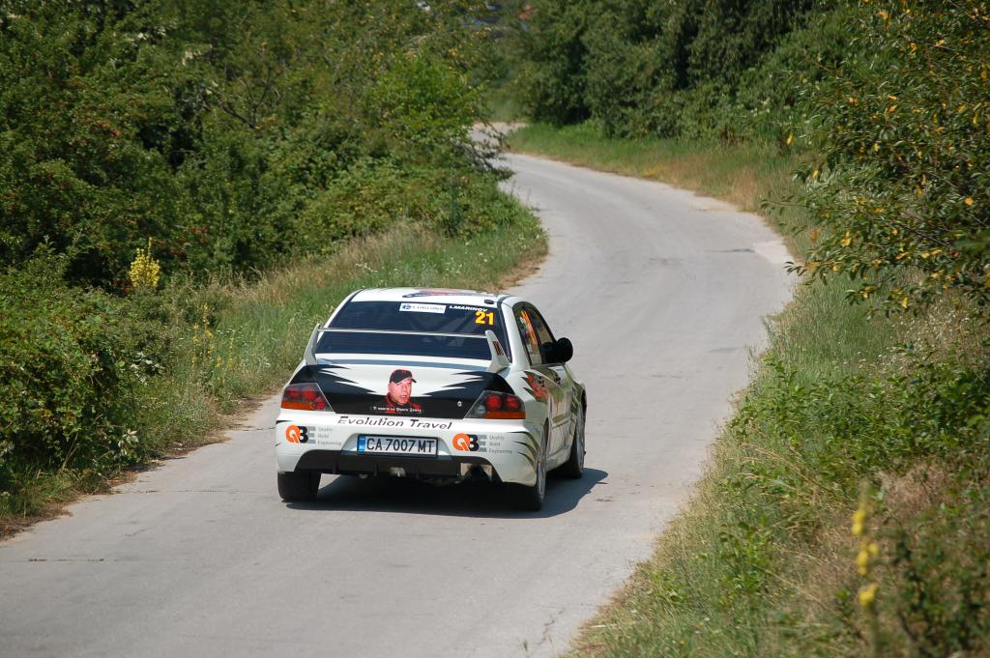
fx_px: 4946
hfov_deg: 11.4
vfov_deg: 7.6
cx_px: 495
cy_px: 329
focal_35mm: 180
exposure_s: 1/1250
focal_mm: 120
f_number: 5
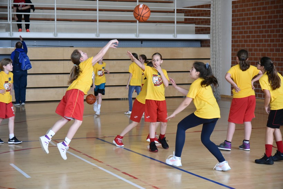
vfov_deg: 17.5
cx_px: 142
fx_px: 613
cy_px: 94
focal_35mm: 78
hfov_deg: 26.0
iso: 3200
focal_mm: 78
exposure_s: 1/1250
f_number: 4
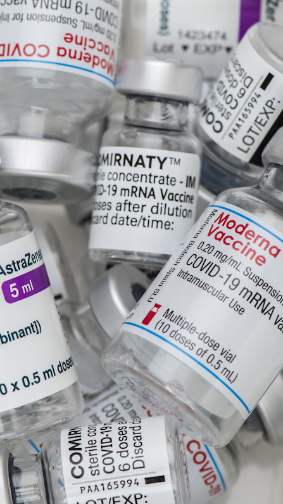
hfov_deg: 7.3
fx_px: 2215
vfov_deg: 13.0
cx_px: 50
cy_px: 251
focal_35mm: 166
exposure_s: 1/60
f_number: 11
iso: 100
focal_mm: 105
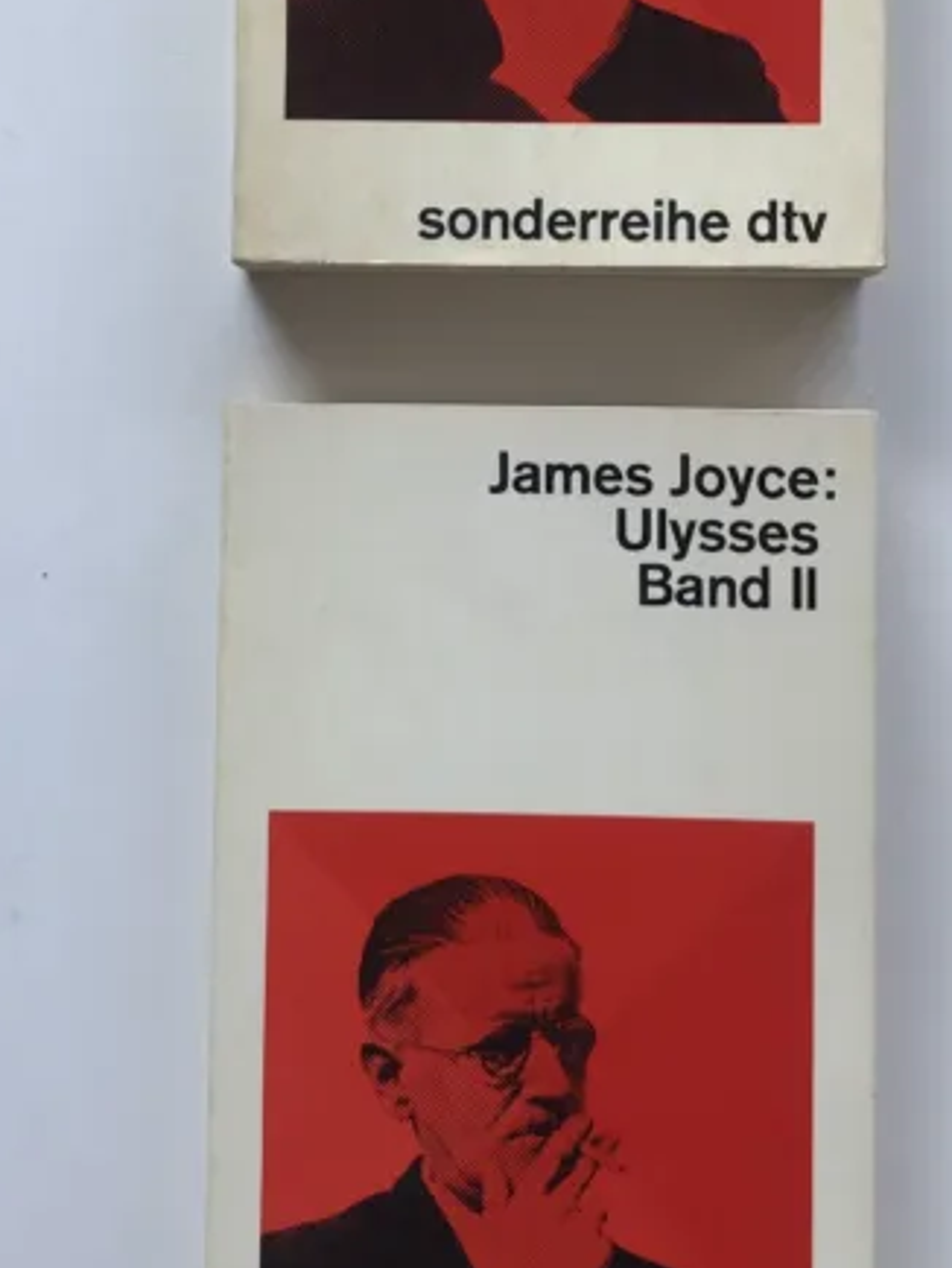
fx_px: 2418
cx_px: 491
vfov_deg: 28.9
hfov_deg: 22.3
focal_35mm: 66
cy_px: 318
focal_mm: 3.99
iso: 20
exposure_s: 1/100
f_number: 1.8
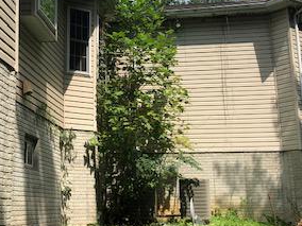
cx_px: 99
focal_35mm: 63
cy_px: 69
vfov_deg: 23.1
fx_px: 550
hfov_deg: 30.5
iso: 20
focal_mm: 3.99
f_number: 1.8
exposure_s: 1/1869
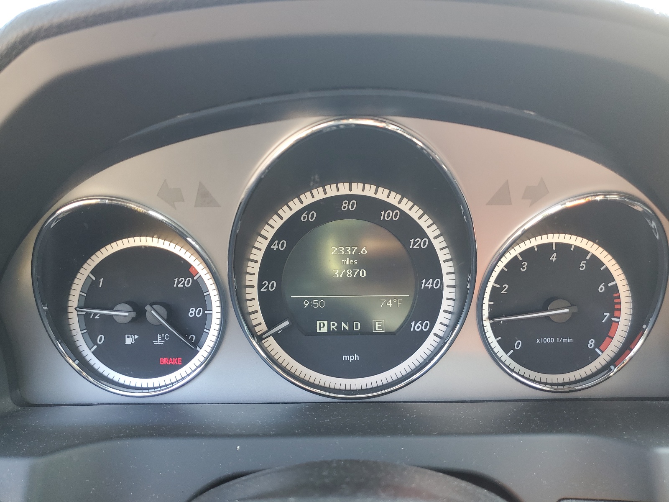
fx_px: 502
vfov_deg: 53.1
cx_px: 334
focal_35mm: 26
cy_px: 251
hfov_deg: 67.3
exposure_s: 1/60.2
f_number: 1.5
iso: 50
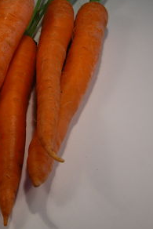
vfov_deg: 26.3
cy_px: 112
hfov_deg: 17.4
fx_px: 490
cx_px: 10
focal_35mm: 77
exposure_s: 1/250
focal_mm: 13.7
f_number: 3.1
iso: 100
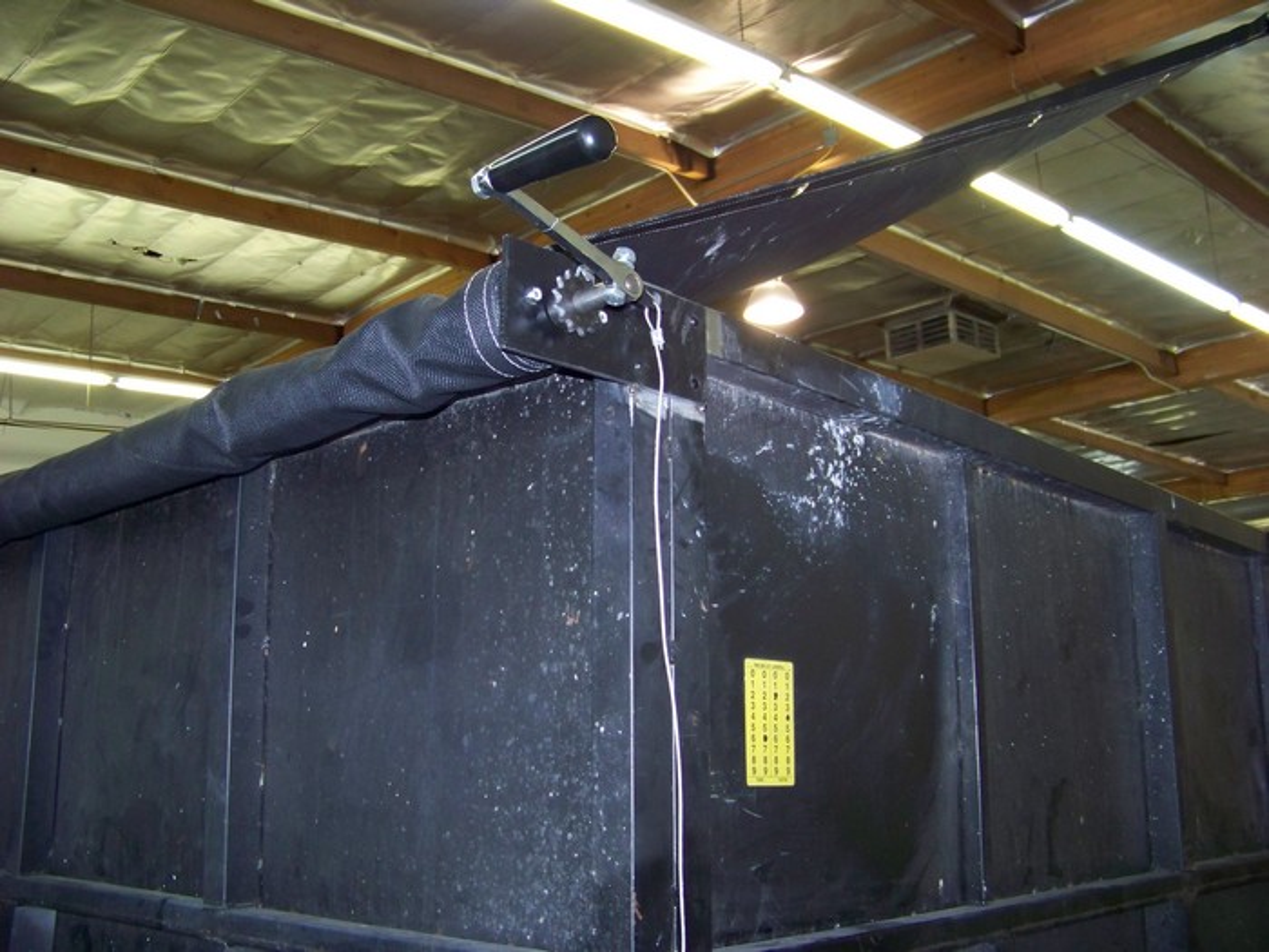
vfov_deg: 39.7
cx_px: 634
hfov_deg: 51.4
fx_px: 1320
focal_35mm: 36
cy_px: 476
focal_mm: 5.85
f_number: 2.8
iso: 200
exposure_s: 1/30
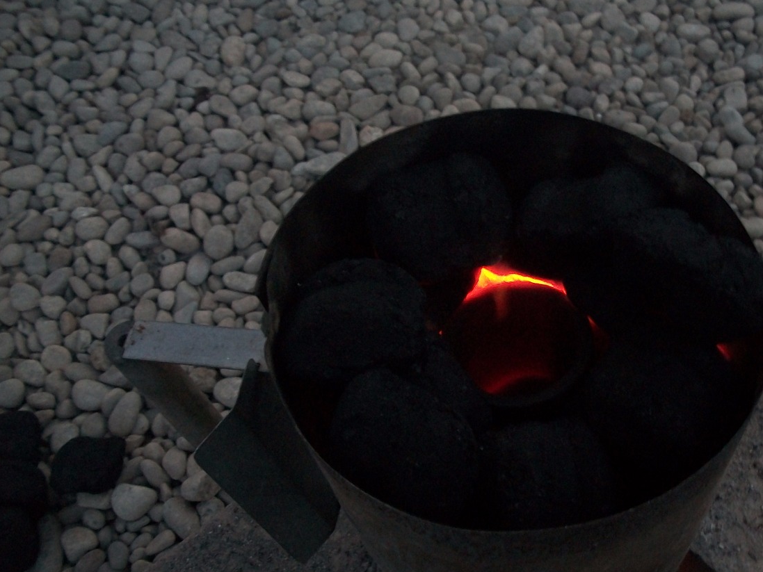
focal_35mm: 42
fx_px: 926
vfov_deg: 34.3
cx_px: 489
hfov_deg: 44.3
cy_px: 320
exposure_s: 1/8
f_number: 2.9
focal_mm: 5.7
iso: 220
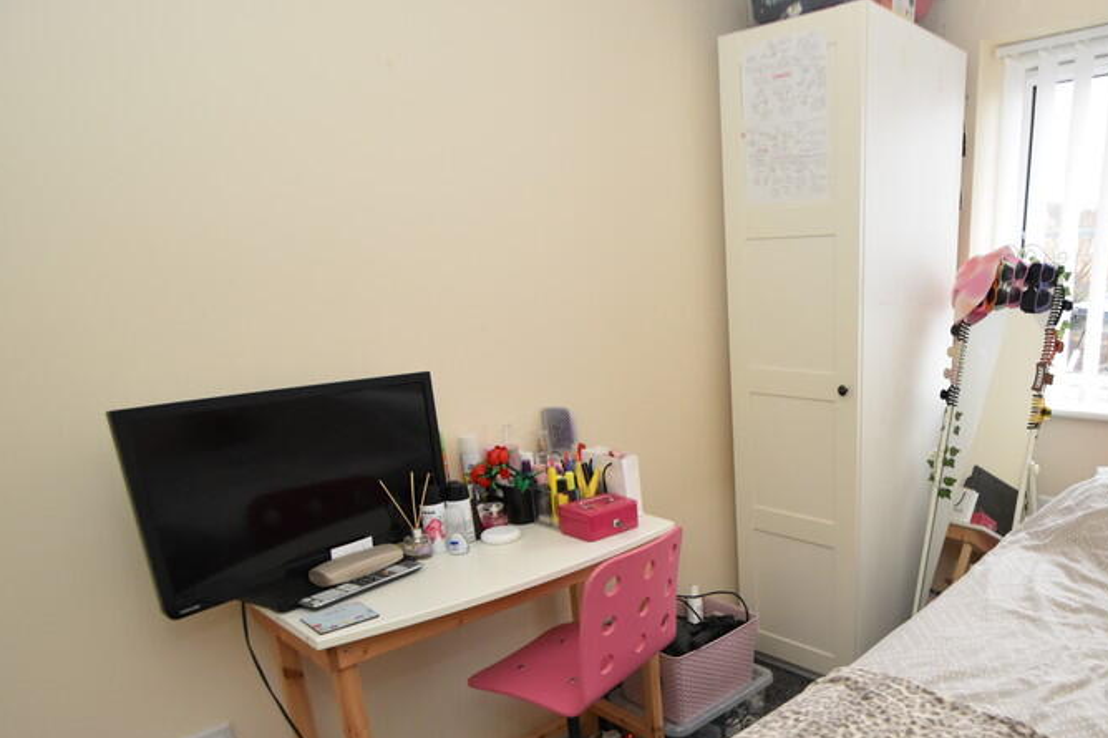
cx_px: 813
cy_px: 500
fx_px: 708
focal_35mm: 23
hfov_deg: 71.6
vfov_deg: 53.8
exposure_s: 1/60
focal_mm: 10
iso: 1100
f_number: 4
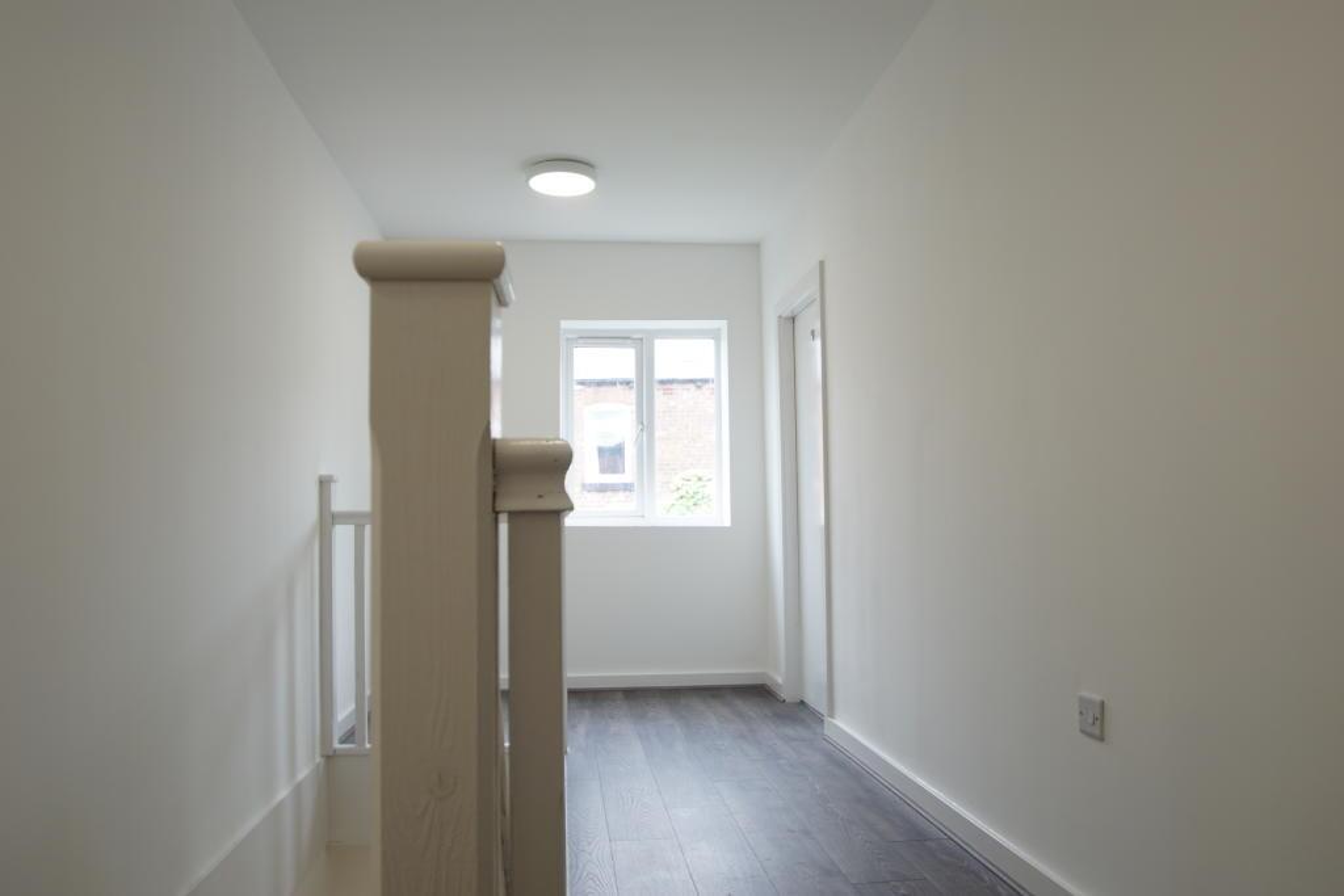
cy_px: 448
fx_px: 952
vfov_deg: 50.4
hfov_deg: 70.4
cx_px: 672
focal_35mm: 26
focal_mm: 17
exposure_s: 1/60
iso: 250
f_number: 4
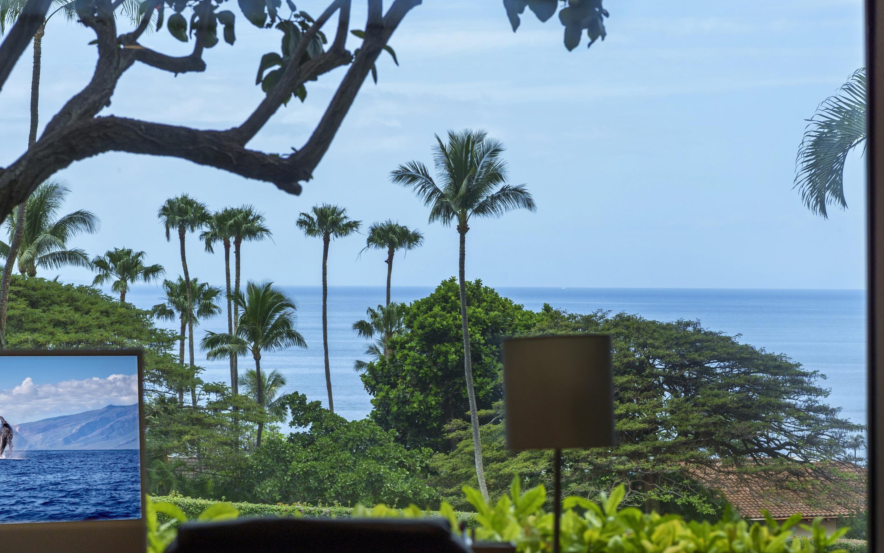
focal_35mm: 130
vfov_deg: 10.1
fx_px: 3132
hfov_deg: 16.1
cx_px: 442
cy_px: 293
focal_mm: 85
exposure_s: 1/250
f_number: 7.1
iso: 100
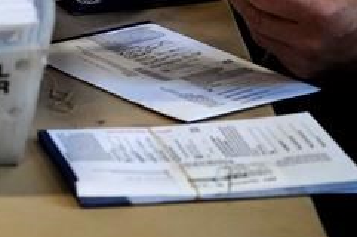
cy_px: -36
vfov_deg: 5.1
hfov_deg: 7.5
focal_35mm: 270
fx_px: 2674
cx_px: -121
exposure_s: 1/500
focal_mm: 100
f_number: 4.5
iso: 6400
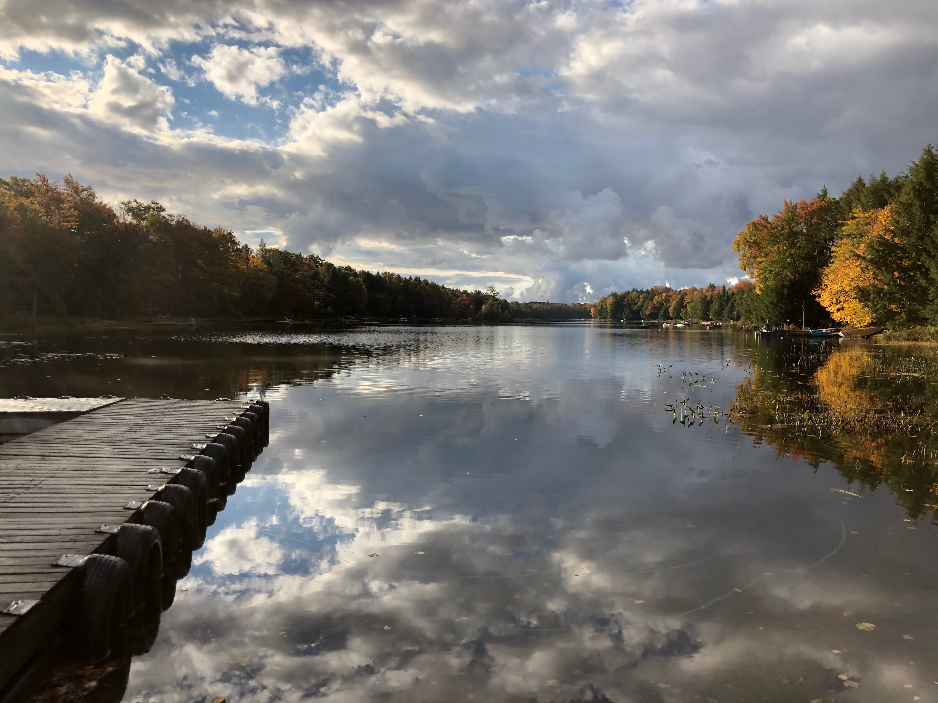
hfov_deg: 63.4
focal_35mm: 28
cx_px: 469
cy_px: 352
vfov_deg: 49.7
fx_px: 759
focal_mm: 4
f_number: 1.8
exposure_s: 1/1600
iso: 20
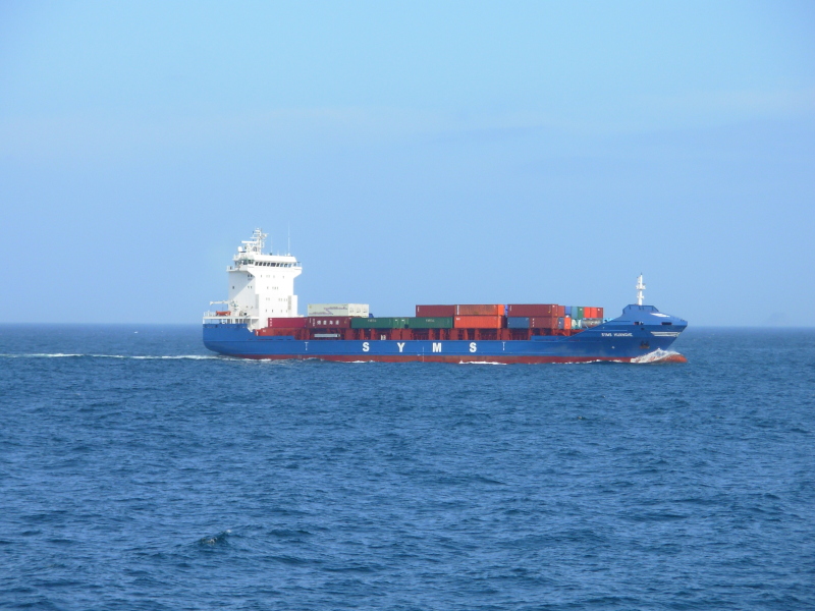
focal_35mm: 163
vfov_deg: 9.1
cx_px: 408
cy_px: 306
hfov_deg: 12.1
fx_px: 3838
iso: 50
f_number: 4.8
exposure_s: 1/512
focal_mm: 27
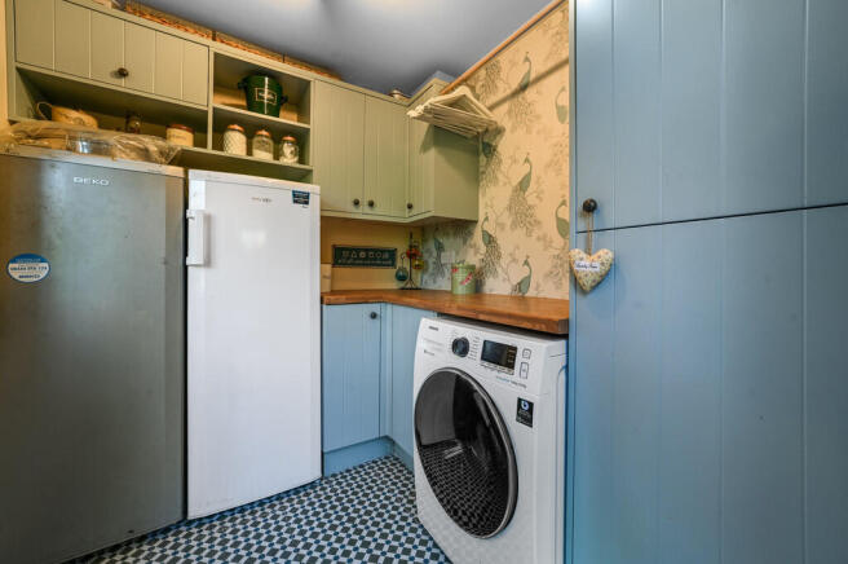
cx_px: 424
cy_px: 282
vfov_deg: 81.1
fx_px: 329
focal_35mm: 14
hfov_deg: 104.3
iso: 400
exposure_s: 1/25
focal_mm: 14
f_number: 8
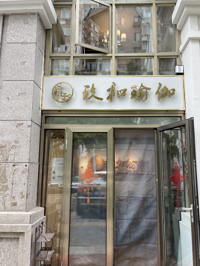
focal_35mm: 29
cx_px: 111
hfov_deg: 48.1
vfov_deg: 61.7
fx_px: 223
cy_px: 132
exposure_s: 1/353
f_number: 1.6
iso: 50
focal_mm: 5.1
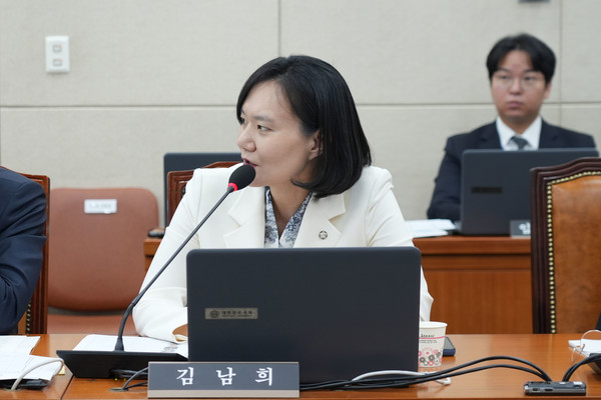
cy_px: 200
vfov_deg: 18.7
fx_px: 1219
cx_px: 300
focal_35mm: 73
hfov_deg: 27.7
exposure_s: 1/160
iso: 1250
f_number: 4
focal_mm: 73
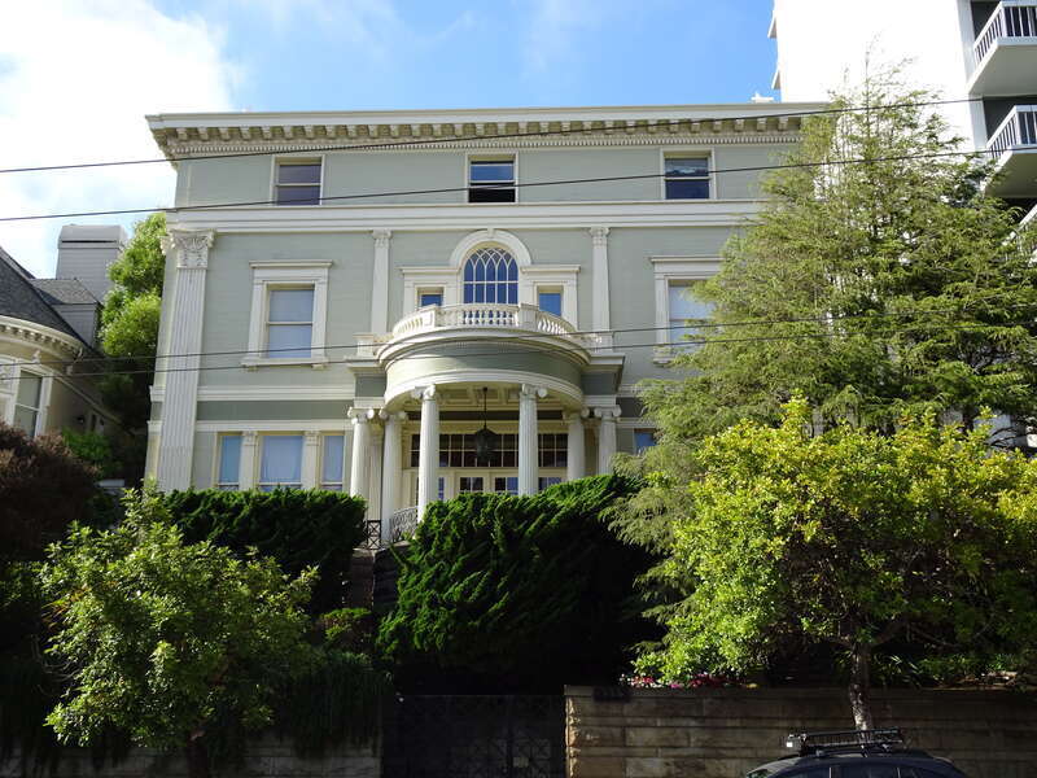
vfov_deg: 38.7
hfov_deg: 50.1
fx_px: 1108
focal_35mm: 37
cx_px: 518
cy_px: 389
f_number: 4
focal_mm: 6.37
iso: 80
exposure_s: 1/320
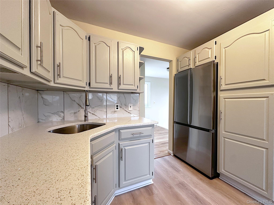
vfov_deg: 85.7
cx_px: 137
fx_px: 111
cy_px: 102
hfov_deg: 102.1
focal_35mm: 14
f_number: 2.2
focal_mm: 2.22
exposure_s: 1/120
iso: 200
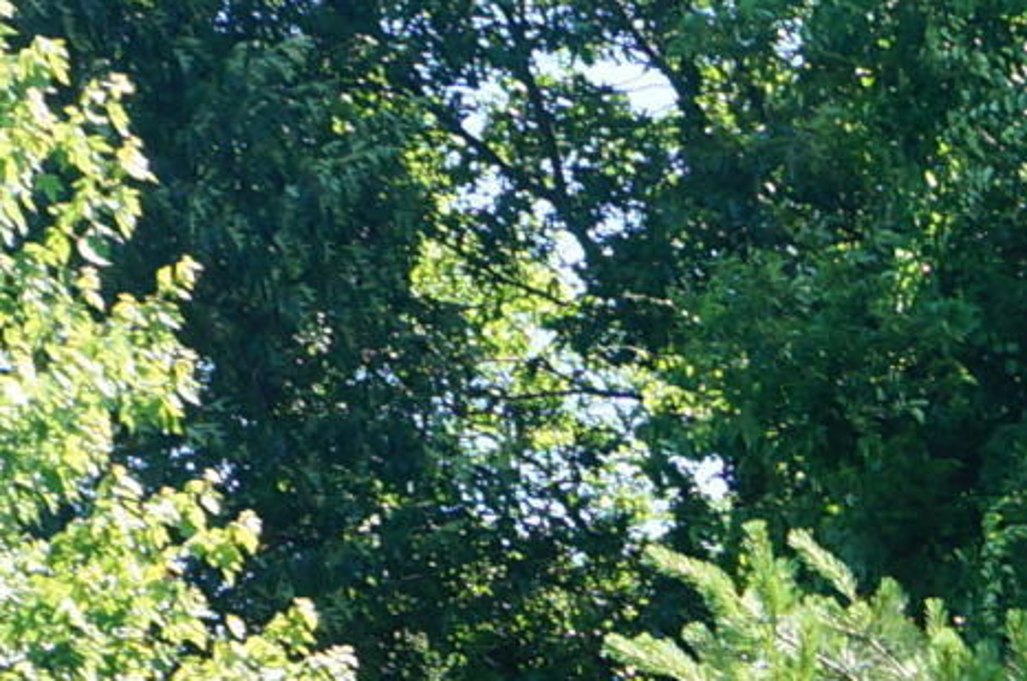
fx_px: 6329
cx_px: 2424
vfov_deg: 5.9
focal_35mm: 222
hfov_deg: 8.5
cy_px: 1595
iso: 200
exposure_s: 1/160
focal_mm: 23
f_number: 6.3
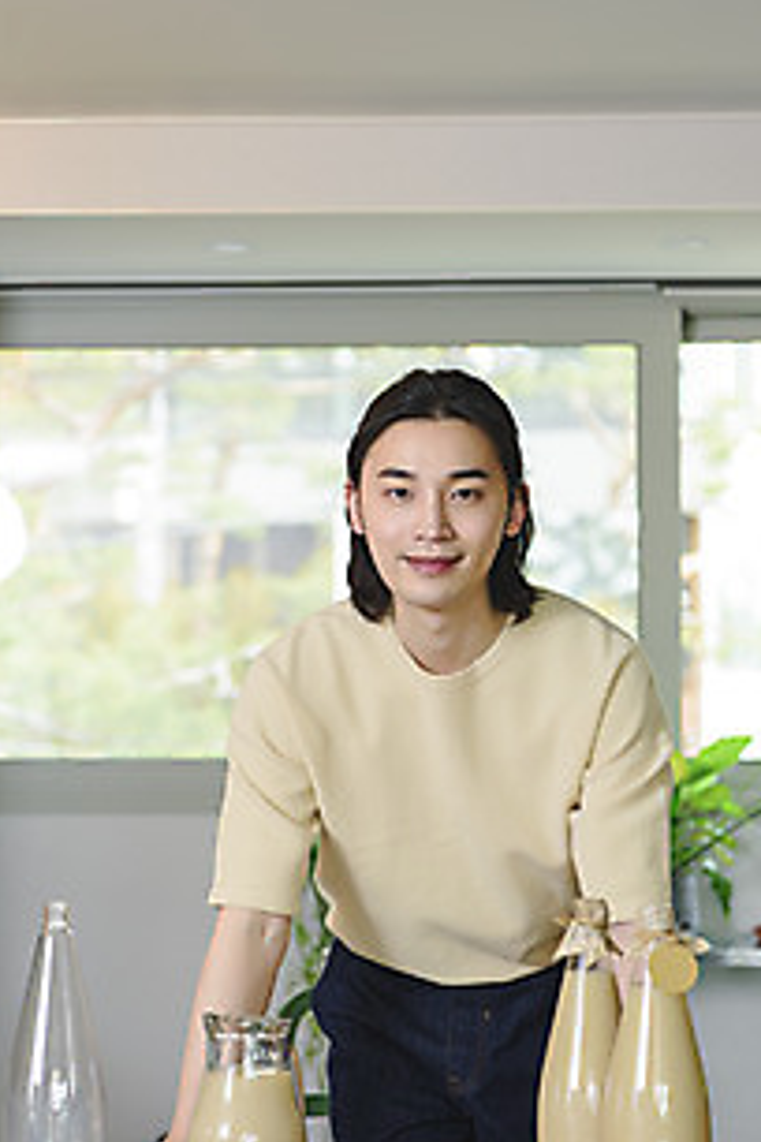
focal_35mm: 85
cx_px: 341
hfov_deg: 16.1
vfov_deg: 23.9
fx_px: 2695
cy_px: 668
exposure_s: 1/100
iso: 200
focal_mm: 65
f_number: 3.5
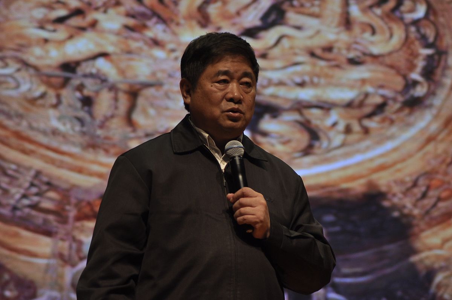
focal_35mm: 195
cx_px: 226
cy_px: 150
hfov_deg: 10.6
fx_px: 2445
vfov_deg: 7.0
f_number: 4.2
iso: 400
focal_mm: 130
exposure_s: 1/100
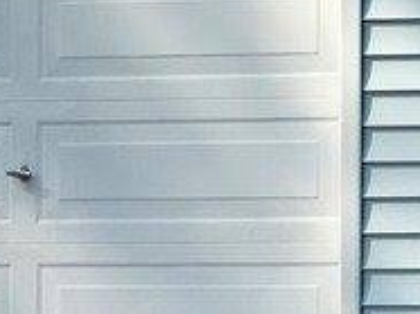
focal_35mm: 160
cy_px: -93
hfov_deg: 10.7
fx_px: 1939
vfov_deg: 9.1
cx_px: 980
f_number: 2.2
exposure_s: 1/1350
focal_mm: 4.15
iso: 25
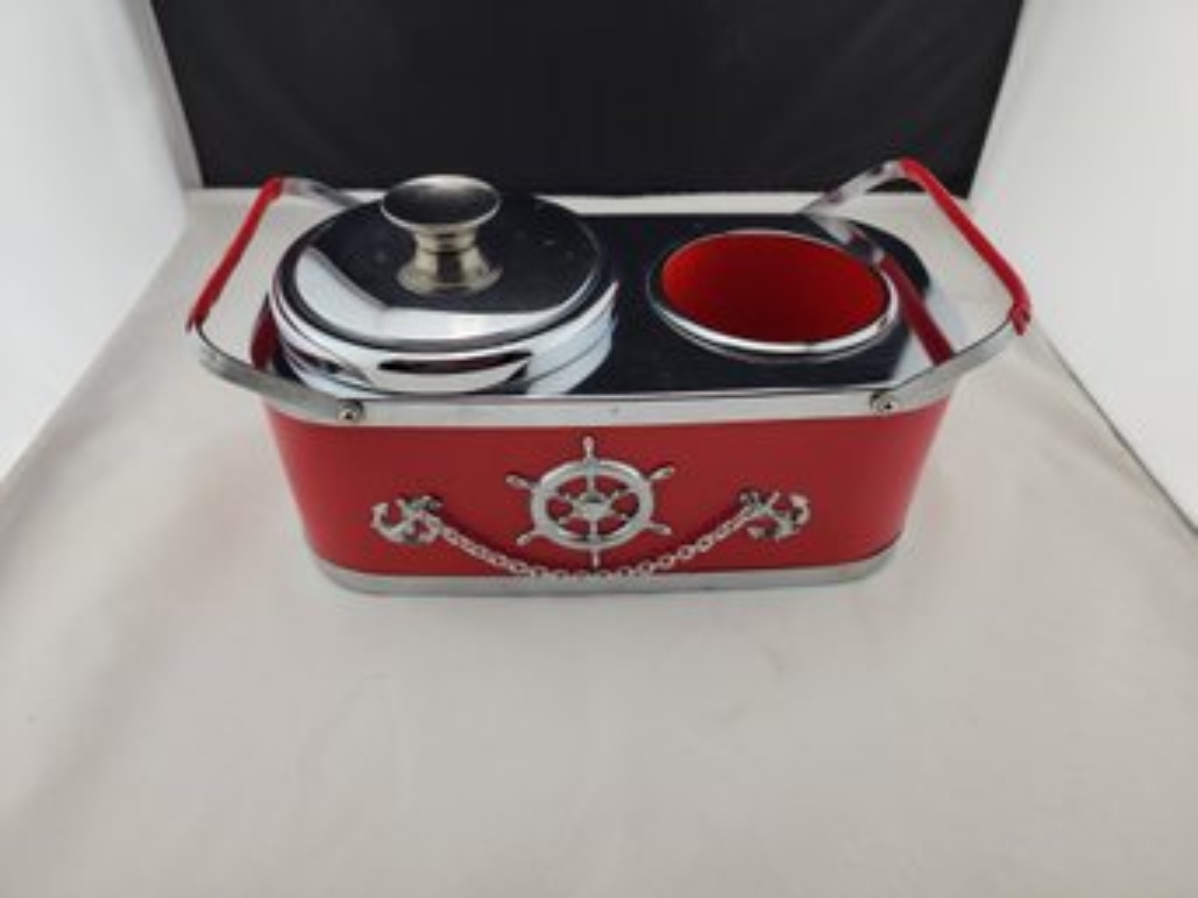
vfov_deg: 58.8
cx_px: 599
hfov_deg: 73.9
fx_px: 796
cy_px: 449
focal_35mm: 23
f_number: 1.8
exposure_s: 1/211
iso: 12
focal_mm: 6.4
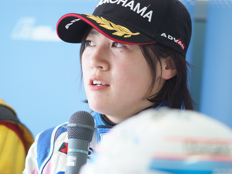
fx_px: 1970
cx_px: 110
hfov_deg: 6.7
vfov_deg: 5.1
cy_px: 87
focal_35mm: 294
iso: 640
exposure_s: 1/125
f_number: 2.8
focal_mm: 180
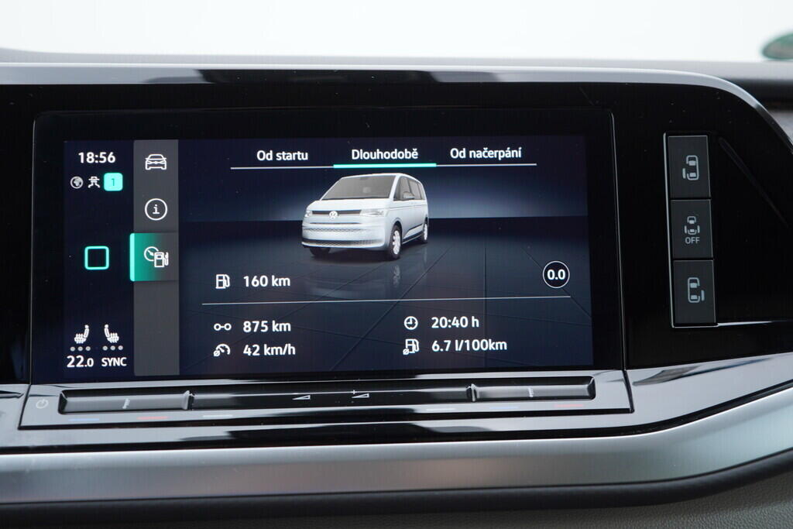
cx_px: 396
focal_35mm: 36
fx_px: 793
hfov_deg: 53.1
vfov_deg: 36.9
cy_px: 264
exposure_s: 1/50
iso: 125
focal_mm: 24
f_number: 3.2
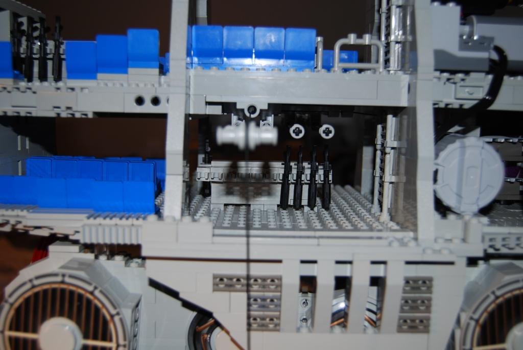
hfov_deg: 49.5
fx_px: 567
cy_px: 175
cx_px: 262
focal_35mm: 39
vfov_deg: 34.3
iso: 100
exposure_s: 1/125
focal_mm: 26
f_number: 4
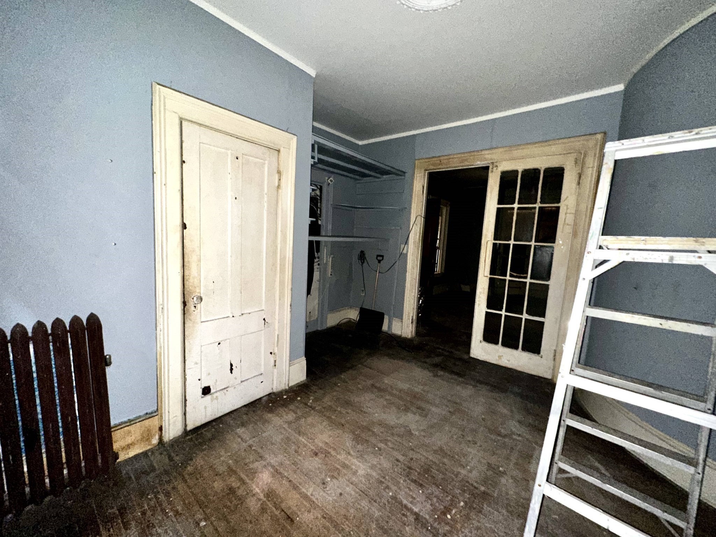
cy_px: 268
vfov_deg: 85.7
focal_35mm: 14
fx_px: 290
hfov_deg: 102.1
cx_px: 358
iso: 640
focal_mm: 2.22
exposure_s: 1/16
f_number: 2.2
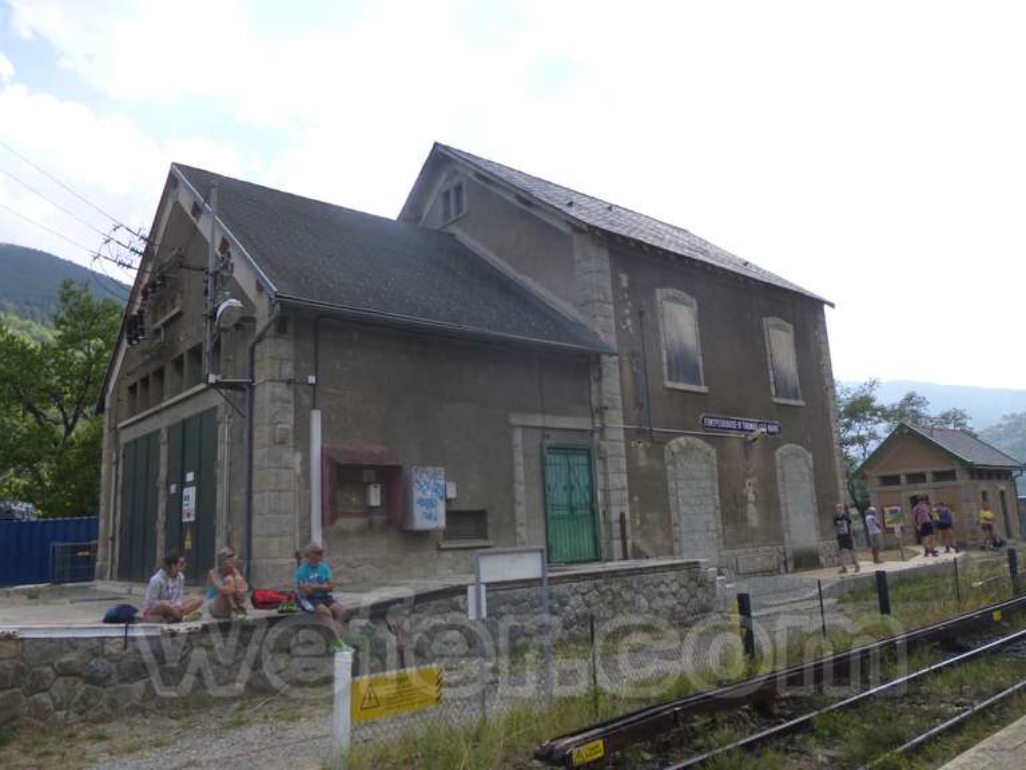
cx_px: 513
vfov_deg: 54.9
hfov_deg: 69.4
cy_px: 385
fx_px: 741
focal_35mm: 25
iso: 160
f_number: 3.1
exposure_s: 1/500
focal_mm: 4.5
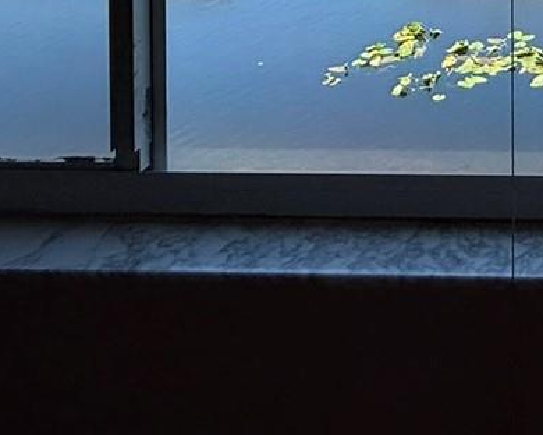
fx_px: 900
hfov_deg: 29.2
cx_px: 642
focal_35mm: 56
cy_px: -268
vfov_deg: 21.4
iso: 50
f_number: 2.2
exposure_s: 1/1497
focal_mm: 2.22
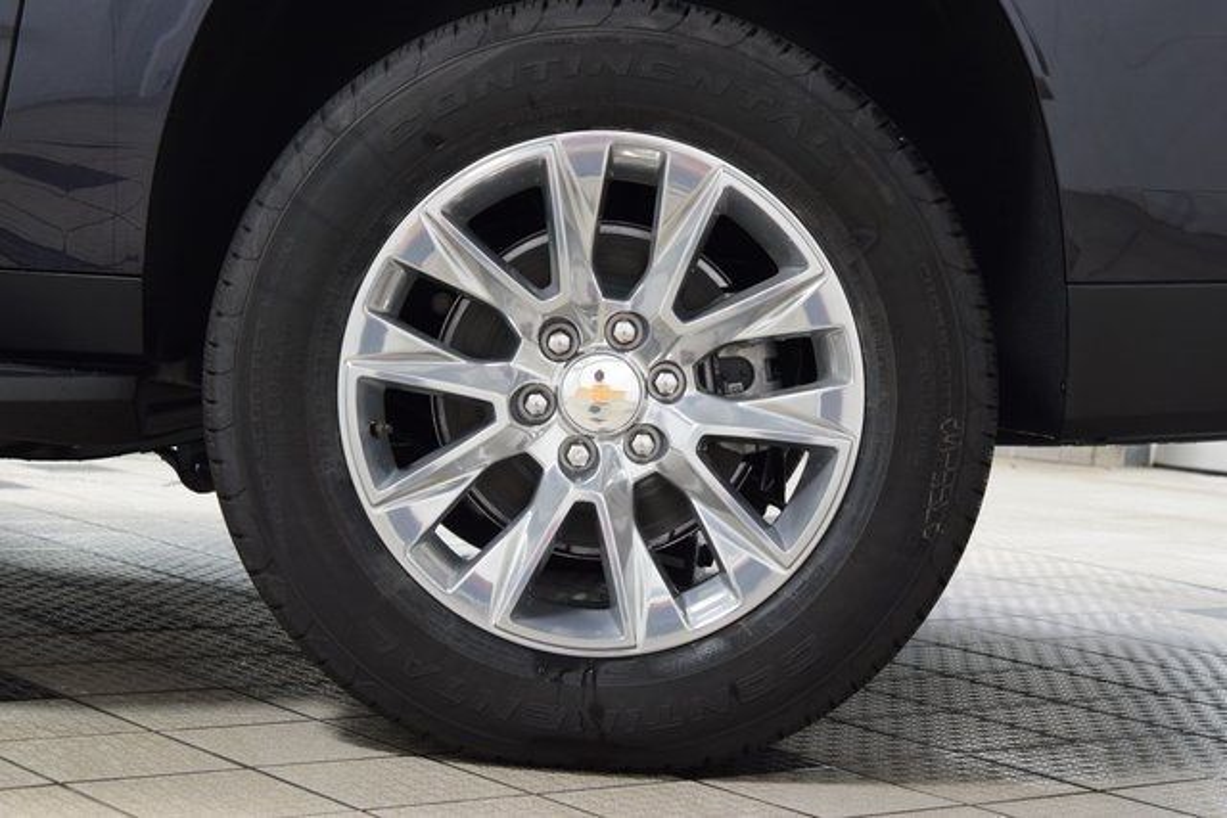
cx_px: 614
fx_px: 2352
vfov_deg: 19.7
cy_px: 409
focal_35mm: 69
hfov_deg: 29.2
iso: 1100
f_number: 6.3
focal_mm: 46
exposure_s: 1/15
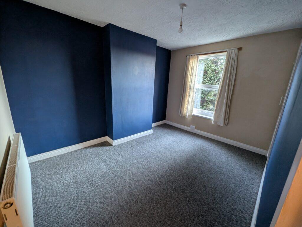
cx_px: 151
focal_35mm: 13
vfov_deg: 90.1
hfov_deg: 106.1
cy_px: 114
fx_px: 114
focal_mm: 1.95
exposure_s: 1/23.8
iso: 170
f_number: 2.2
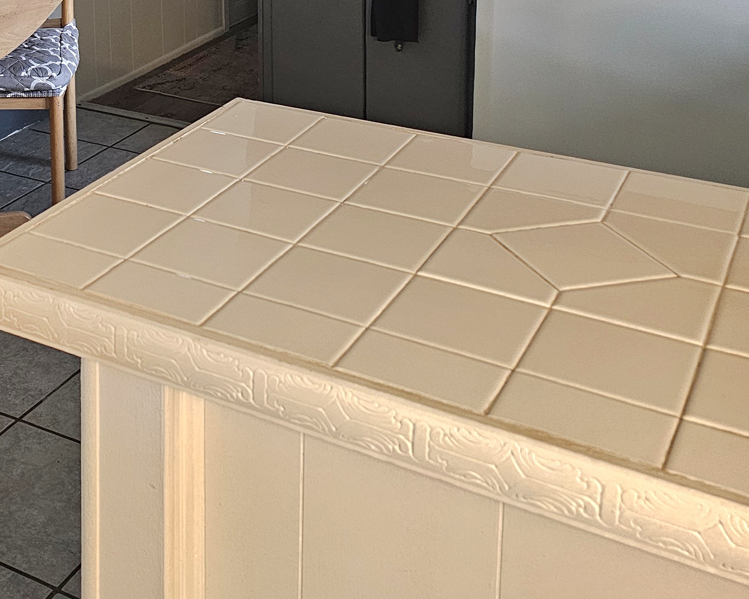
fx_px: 1197
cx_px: 105
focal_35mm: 54
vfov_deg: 25.9
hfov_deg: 33.3
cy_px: -62
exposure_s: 1/40
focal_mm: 6.3
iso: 640
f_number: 1.7
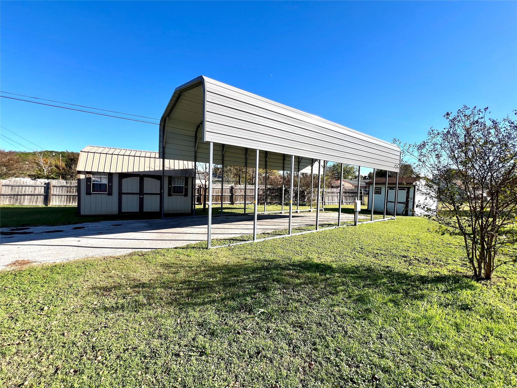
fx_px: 194
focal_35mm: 13
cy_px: 194
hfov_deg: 106.2
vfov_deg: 89.9
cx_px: 258
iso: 32
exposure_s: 1/1155
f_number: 1.8
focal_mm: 1.57
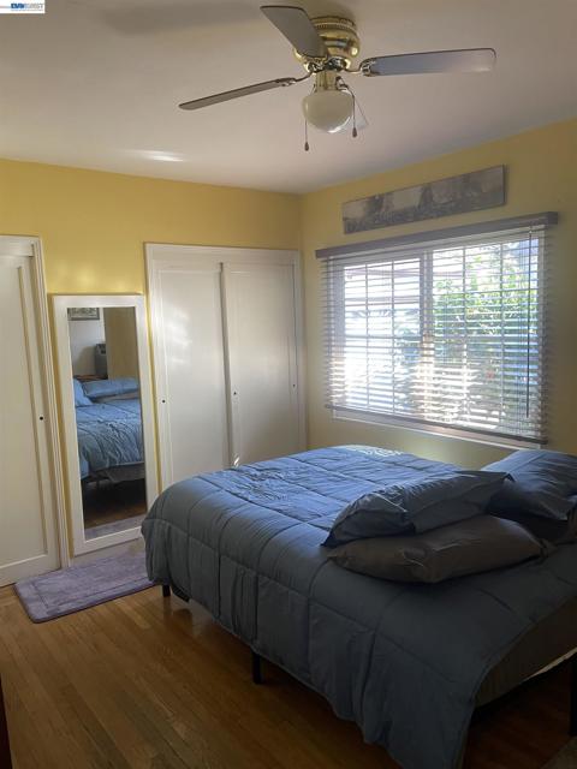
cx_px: 288
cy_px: 384
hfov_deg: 54.9
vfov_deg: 69.4
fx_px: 556
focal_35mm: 25
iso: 100
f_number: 1.6
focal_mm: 5.1
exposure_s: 1/60
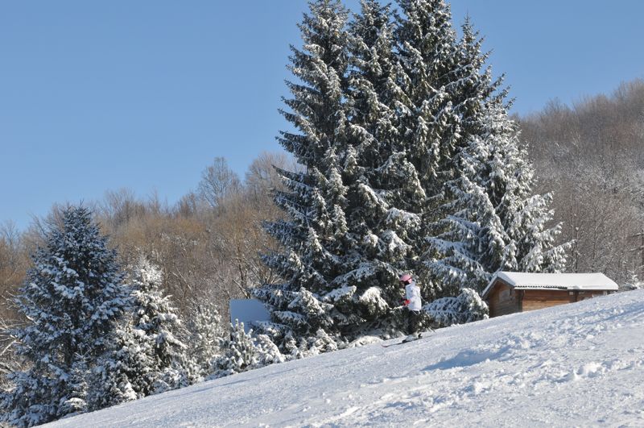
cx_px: 322
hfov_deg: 19.5
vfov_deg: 13.0
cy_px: 214
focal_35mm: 105
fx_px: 1876
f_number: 11
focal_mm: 70
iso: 200
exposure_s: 1/500
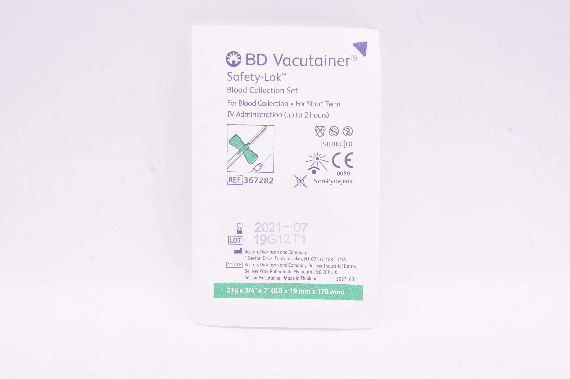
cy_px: 190
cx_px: 285
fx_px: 996
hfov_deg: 31.9
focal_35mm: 63
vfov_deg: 21.5
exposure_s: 1/15
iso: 800
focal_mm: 42
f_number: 16
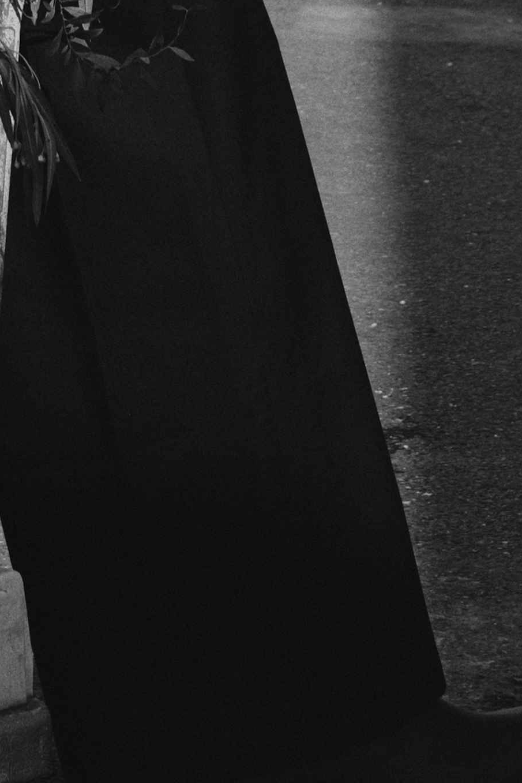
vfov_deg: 7.8
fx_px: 5501
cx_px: -320
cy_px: -759
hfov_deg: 5.4
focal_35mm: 253
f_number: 7.1
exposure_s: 1/160
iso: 64
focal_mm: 49
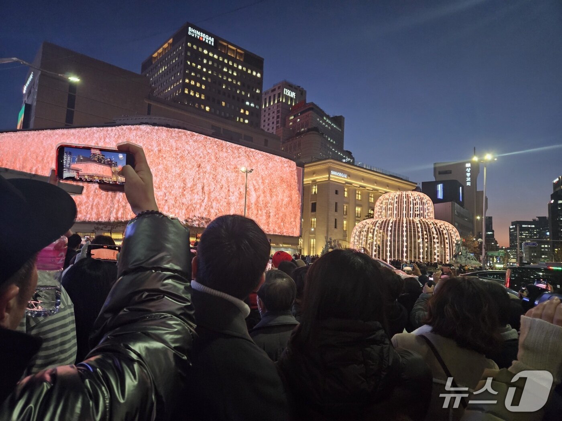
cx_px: 281
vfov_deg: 58.9
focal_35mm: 23
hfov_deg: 73.9
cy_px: 210
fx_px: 373
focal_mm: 5.4
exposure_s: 1/120
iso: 1000
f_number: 1.8
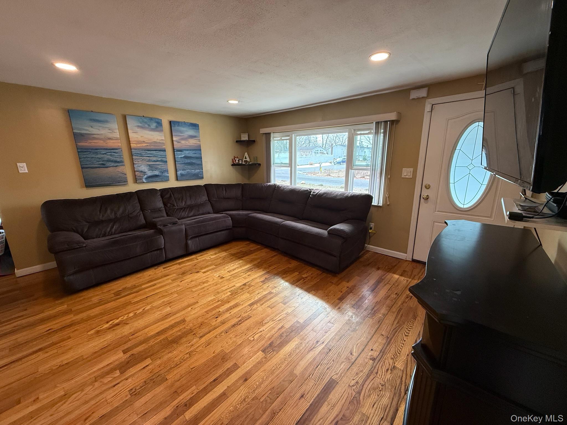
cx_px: 284
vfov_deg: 85.7
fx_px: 229
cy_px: 212
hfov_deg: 102.1
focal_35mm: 14
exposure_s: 1/120
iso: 200
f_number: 2.2
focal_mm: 2.22
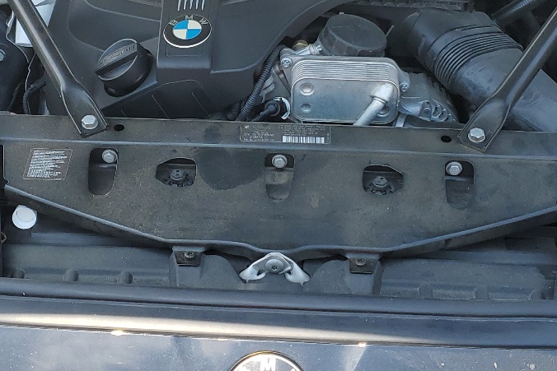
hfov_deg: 31.4
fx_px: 990
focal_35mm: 64
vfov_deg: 21.2
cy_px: 118
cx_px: 273
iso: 50
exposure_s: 1/909
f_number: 1.5
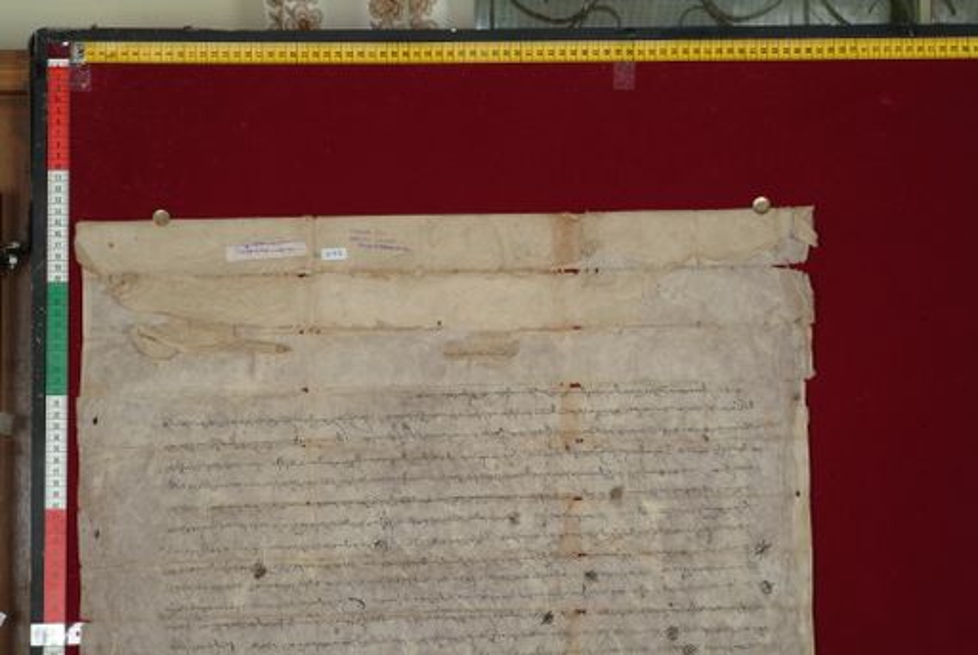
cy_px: 328
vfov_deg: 15.5
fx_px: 2408
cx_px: 489
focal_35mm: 88
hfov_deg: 23.0
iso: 160
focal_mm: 59
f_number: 13
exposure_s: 1/20
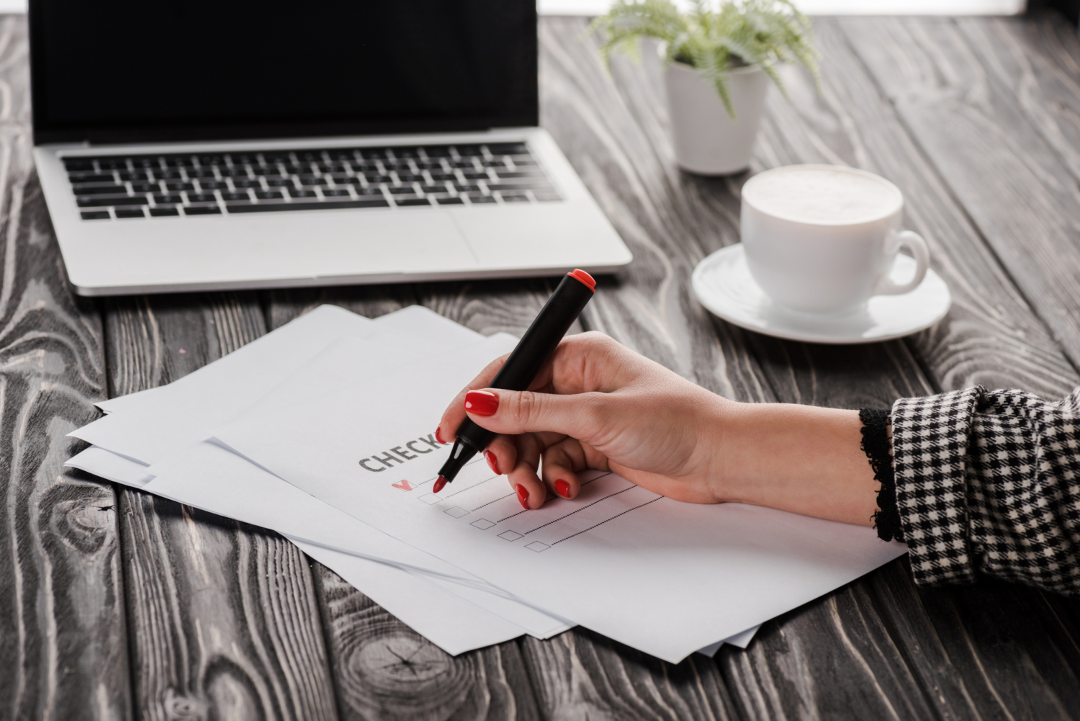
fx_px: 3151
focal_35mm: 105
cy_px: 360
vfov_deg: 13.0
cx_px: 540
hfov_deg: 19.5
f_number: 7.1
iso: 100
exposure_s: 1/200
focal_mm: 105
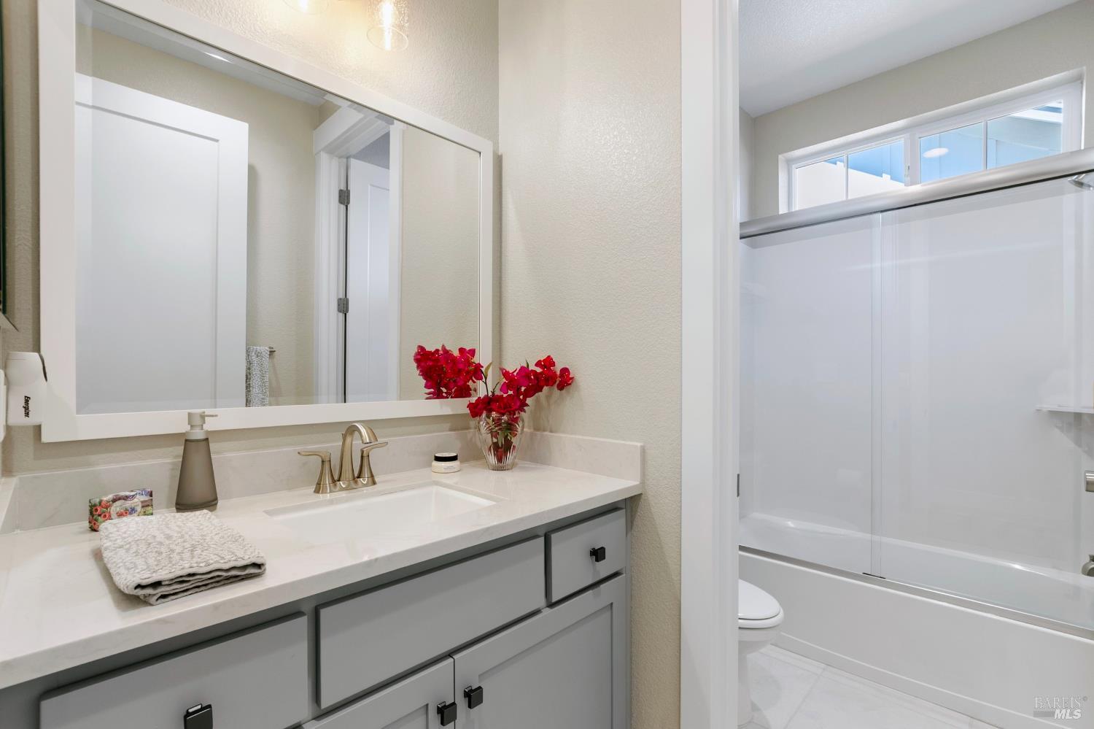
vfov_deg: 77.3
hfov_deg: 100.4
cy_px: 364
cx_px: 547
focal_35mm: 15
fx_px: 456
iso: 250
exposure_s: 1/6
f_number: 8
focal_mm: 10
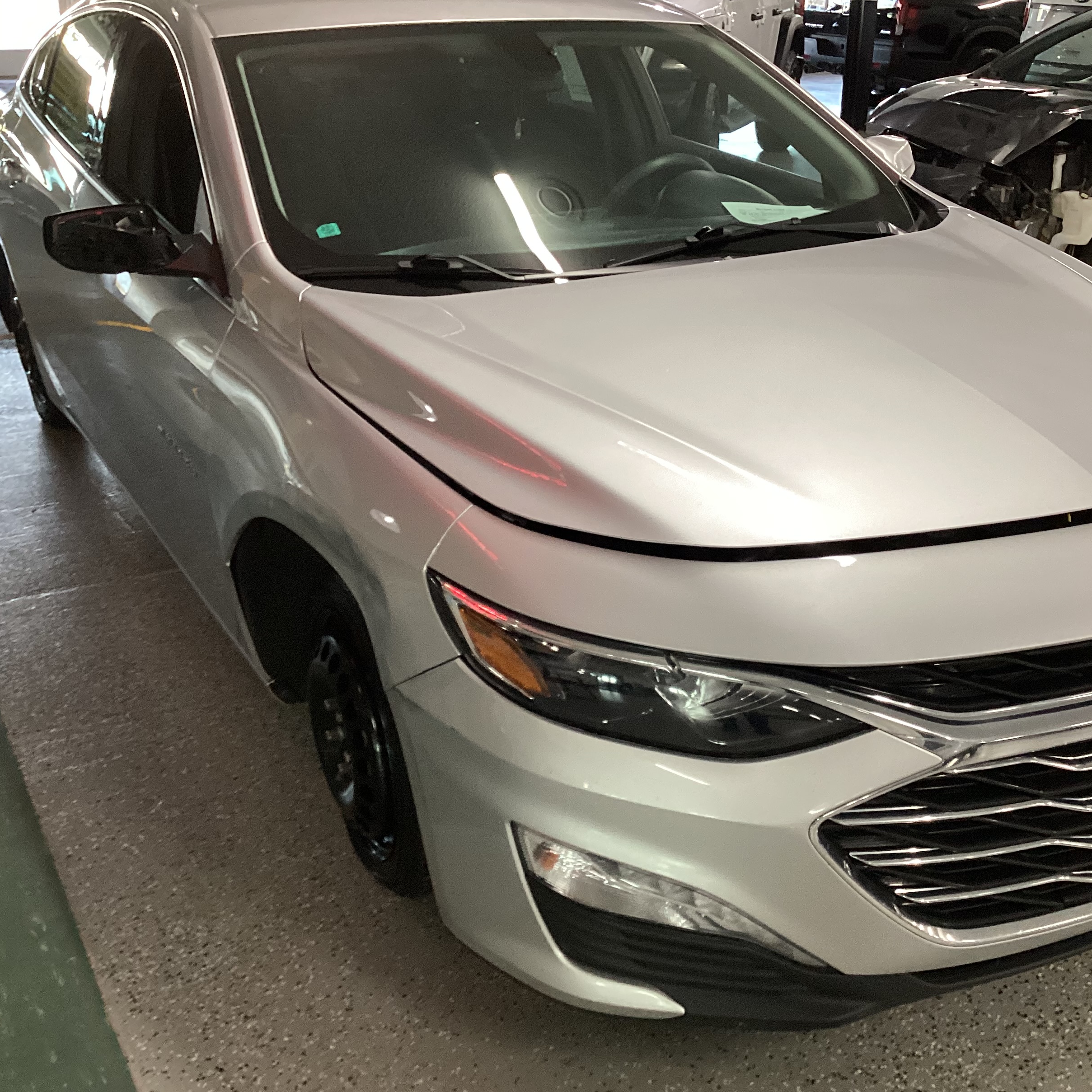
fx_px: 1321
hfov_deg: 44.7
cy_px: 546
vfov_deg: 44.9
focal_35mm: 37
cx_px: 664
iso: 125
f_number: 2.4
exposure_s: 1/60
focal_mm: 3.3
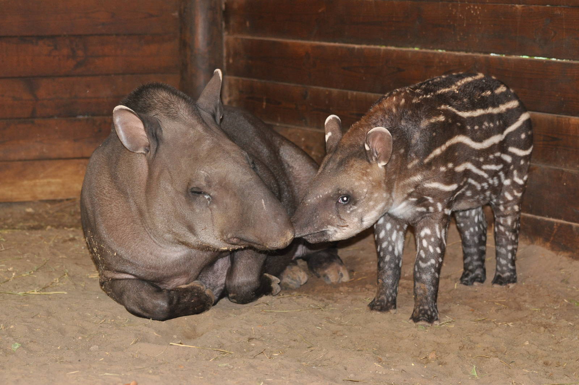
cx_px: 290
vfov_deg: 13.0
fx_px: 1687
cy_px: 192
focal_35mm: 105
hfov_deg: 19.5
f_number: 4.5
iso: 800
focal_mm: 70
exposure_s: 1/60
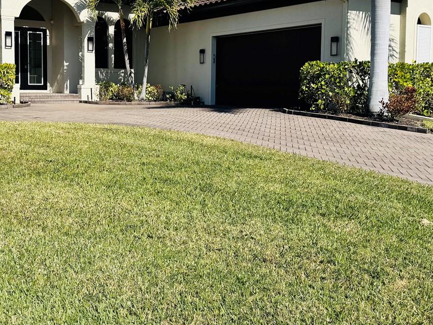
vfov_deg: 32.0
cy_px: 117
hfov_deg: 41.6
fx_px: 563
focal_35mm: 45
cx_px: 147
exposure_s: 1/5348
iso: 80
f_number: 1.78
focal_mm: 6.76
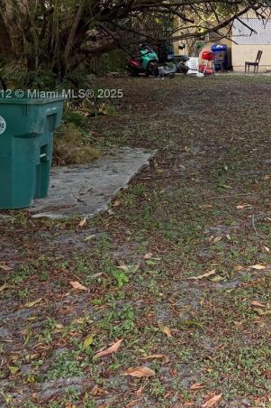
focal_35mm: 53
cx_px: 383
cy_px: 95
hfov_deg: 22.0
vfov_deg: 36.5
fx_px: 599
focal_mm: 6.76
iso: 160
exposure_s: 1/225
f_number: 1.78
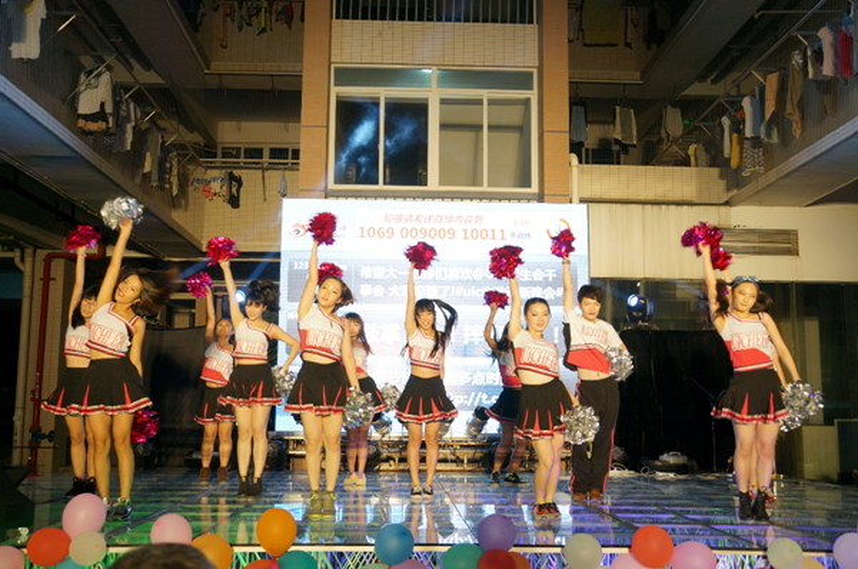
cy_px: 284
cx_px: 429
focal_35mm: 36
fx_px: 857
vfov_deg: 36.8
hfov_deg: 53.2
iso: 400
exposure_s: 1/60
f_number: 4
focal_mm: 24
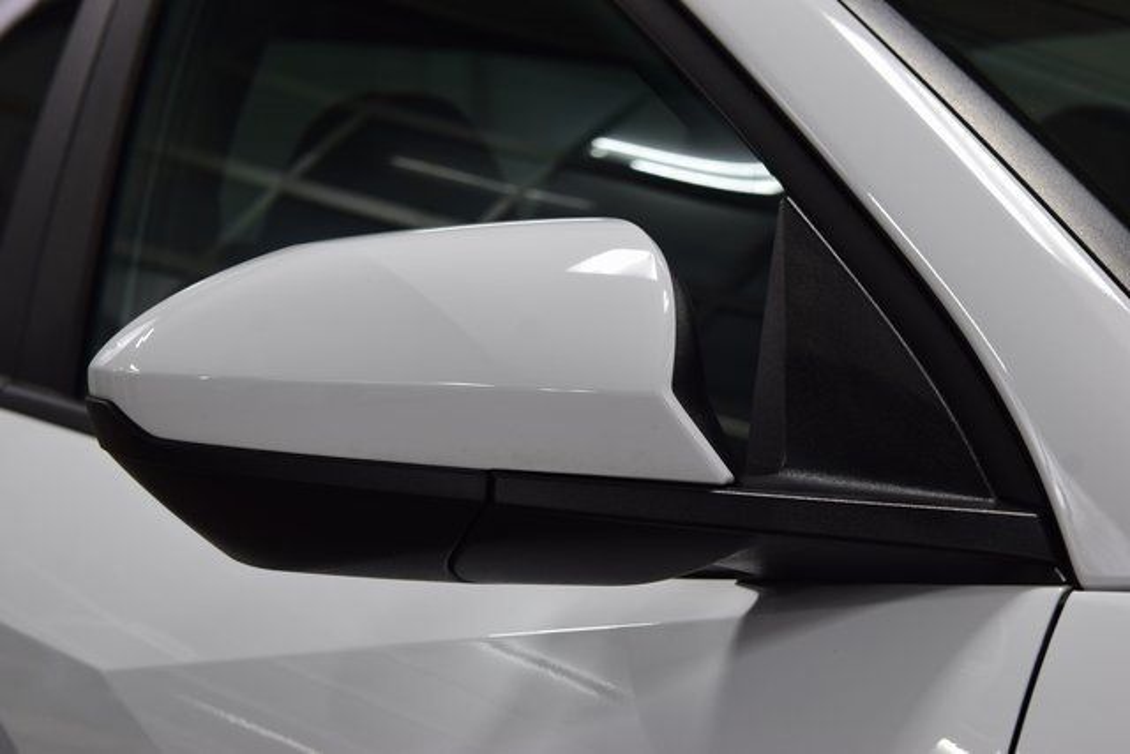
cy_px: 377
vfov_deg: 17.5
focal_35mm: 78
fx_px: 2449
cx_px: 565
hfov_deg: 26.0
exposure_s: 1/30
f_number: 7.1
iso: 400
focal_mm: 52
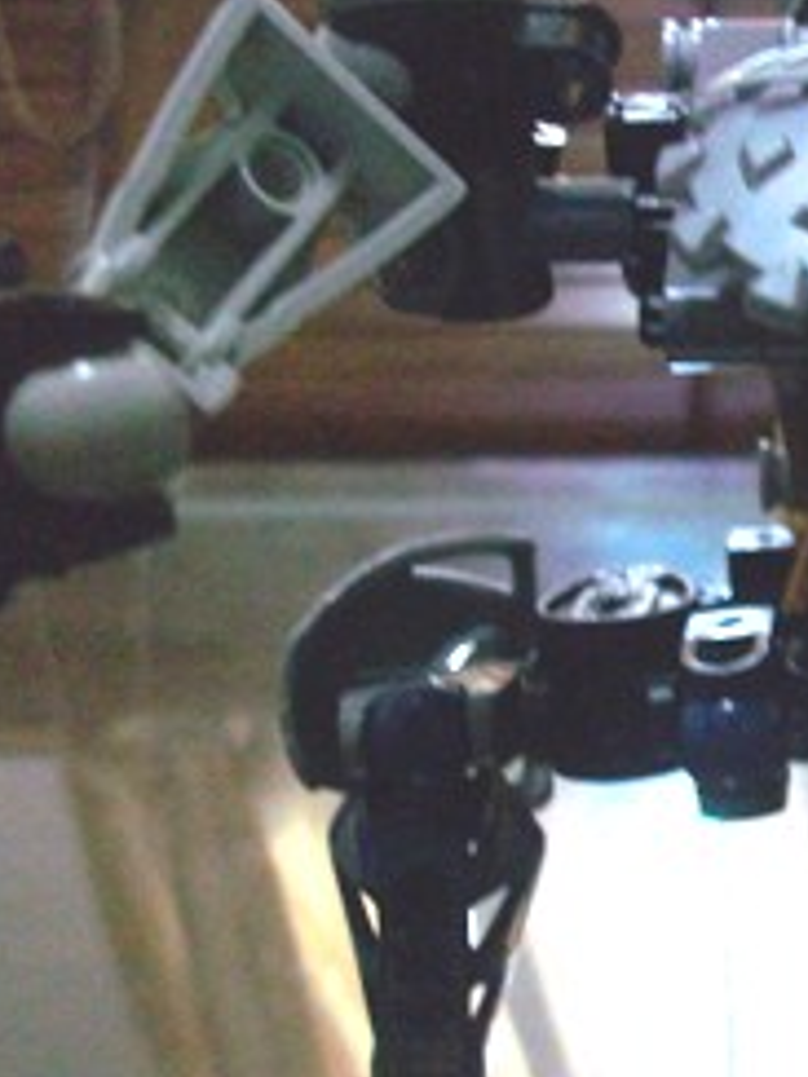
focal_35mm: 60
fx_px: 1867
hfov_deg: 22.6
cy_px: 433
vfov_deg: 32.1
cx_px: 958
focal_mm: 5.7
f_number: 2.8
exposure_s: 1/5
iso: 160
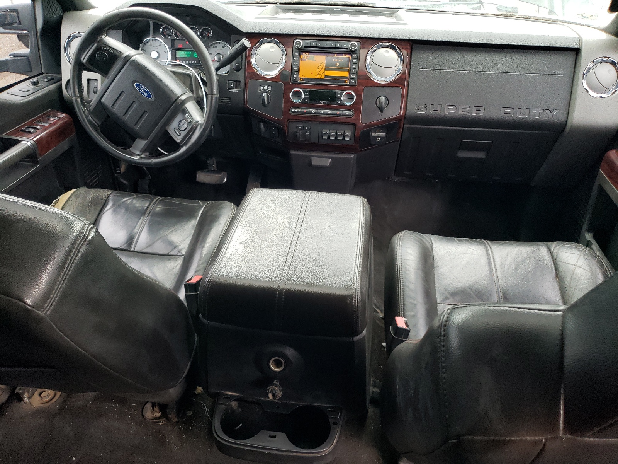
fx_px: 464
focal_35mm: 26
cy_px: 232
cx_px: 309
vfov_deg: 53.1
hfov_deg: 67.3
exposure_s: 1/120
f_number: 1.5
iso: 99
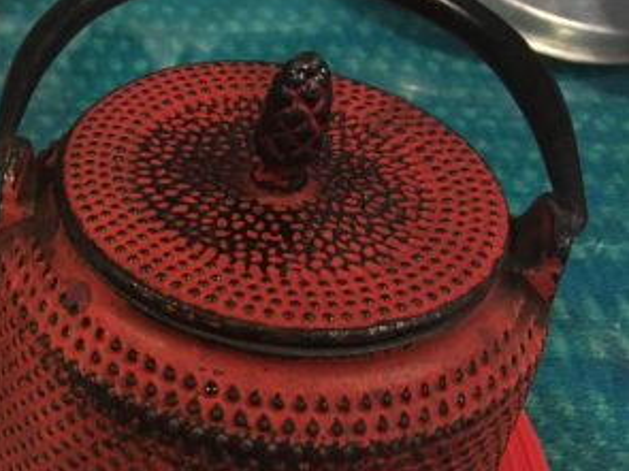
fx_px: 1108
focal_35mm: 61
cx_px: -30
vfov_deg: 23.5
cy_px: 404
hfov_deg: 29.2
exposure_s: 1/17
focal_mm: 4.15
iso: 200
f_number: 2.2
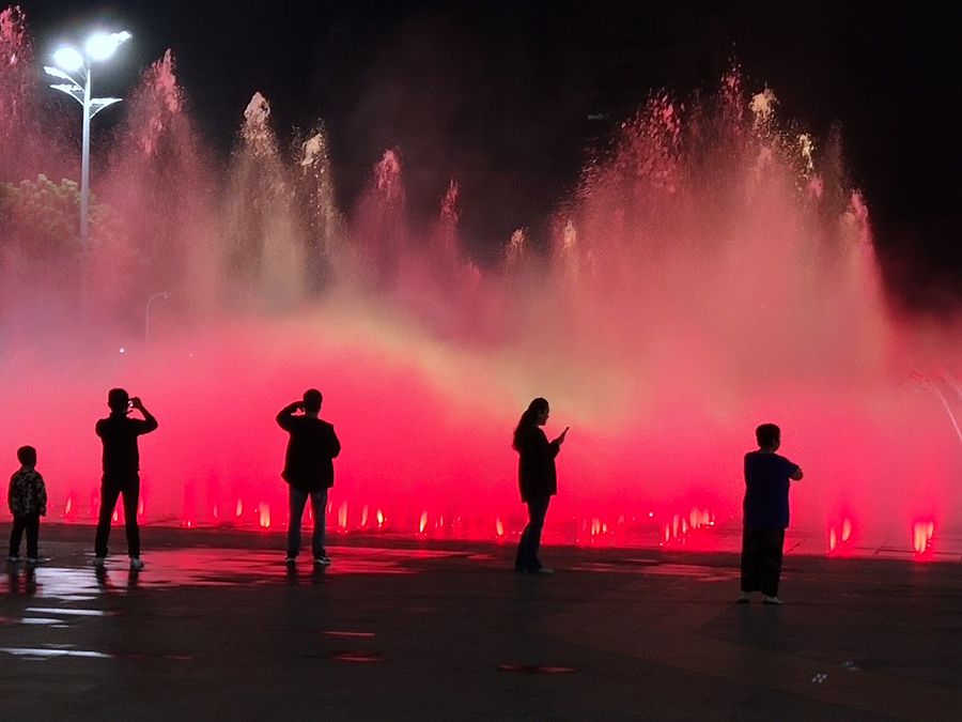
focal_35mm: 100
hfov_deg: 19.6
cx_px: 481
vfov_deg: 14.8
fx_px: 2779
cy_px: 361
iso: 182
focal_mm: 3.95
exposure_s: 1/50
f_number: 1.8
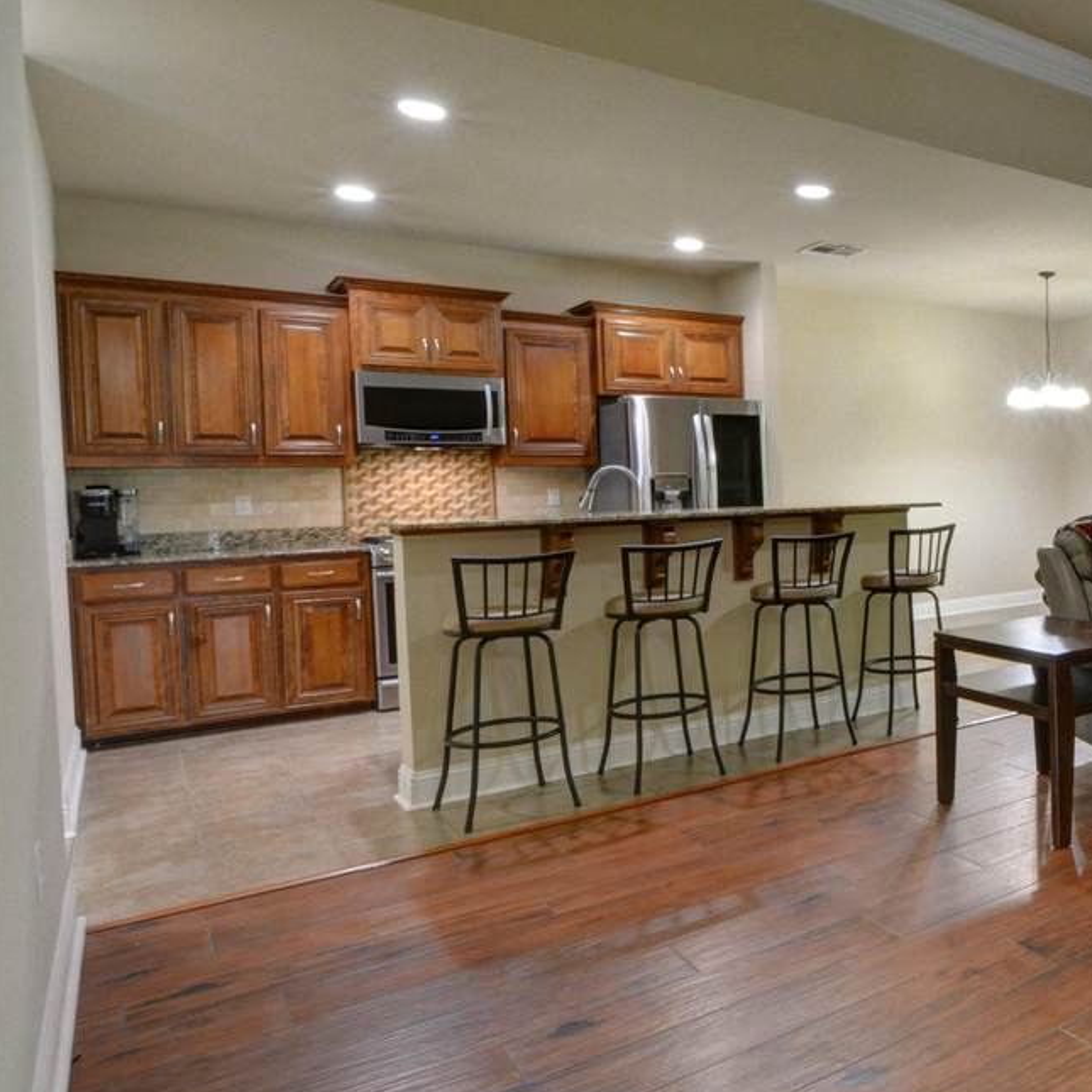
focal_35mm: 28
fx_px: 994
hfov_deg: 48.2
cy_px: 504
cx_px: 1075
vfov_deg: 57.5
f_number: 22
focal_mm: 11
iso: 2500
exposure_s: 1/2
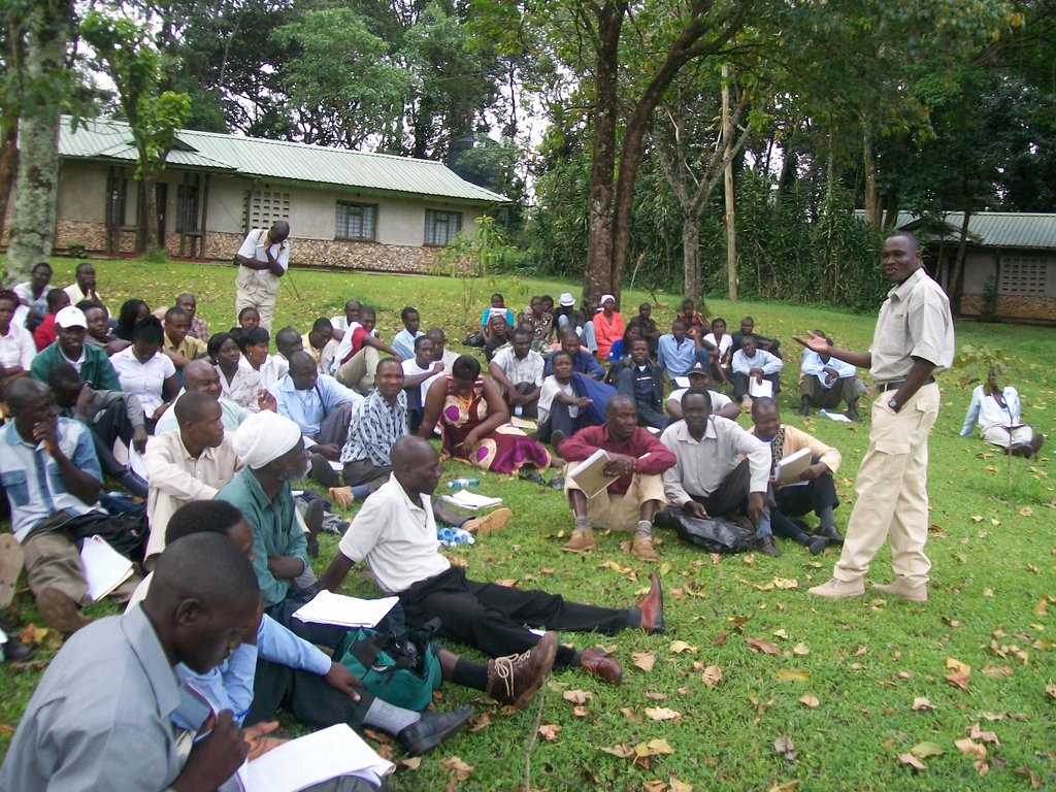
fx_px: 1098
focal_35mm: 36
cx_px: 528
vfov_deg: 39.7
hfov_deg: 51.4
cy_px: 396
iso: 80
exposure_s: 1/200
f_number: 2.7
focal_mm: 6
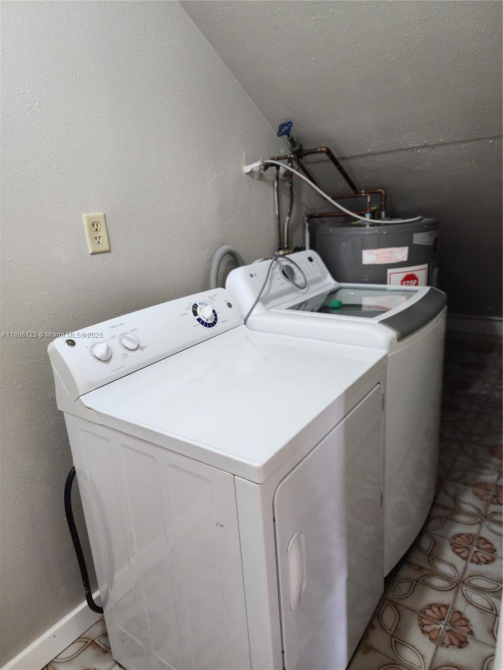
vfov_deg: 73.9
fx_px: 446
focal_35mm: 23
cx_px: 252
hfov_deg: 58.9
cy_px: 335
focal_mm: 6.4
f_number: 1.8
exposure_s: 1/120
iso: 250
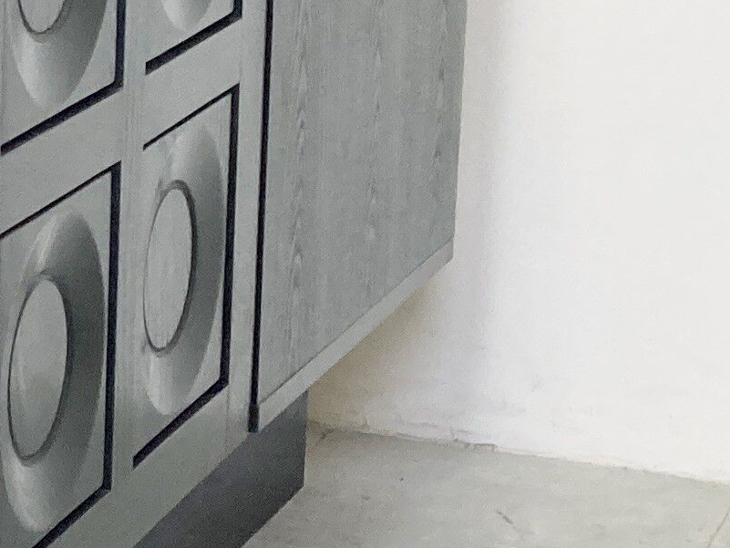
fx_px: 2974
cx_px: -956
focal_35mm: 141
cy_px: 191
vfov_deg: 10.5
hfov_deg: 11.7
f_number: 1.8
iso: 80
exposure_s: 1/100
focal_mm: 3.99
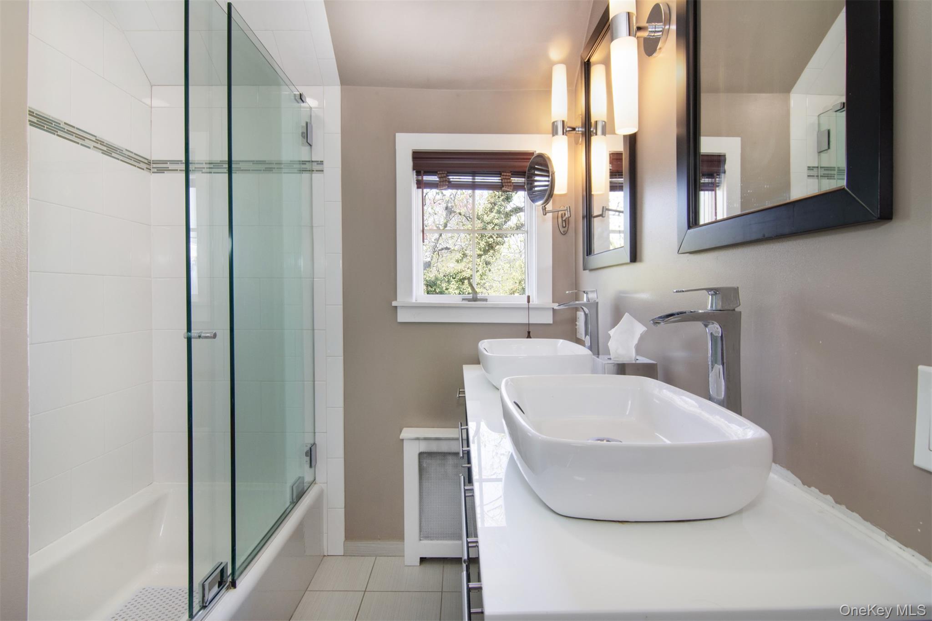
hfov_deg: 95.0
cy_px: 310
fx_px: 427
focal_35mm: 16
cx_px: 466
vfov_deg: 72.0
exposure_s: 1/60
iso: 640
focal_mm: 11
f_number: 11
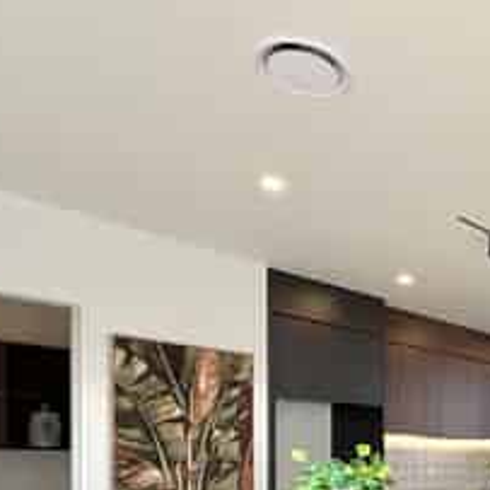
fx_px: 641
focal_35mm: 40
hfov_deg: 36.2
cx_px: 526
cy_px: 477
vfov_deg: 37.8
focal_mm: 2.22
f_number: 2.2
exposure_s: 1/224
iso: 50
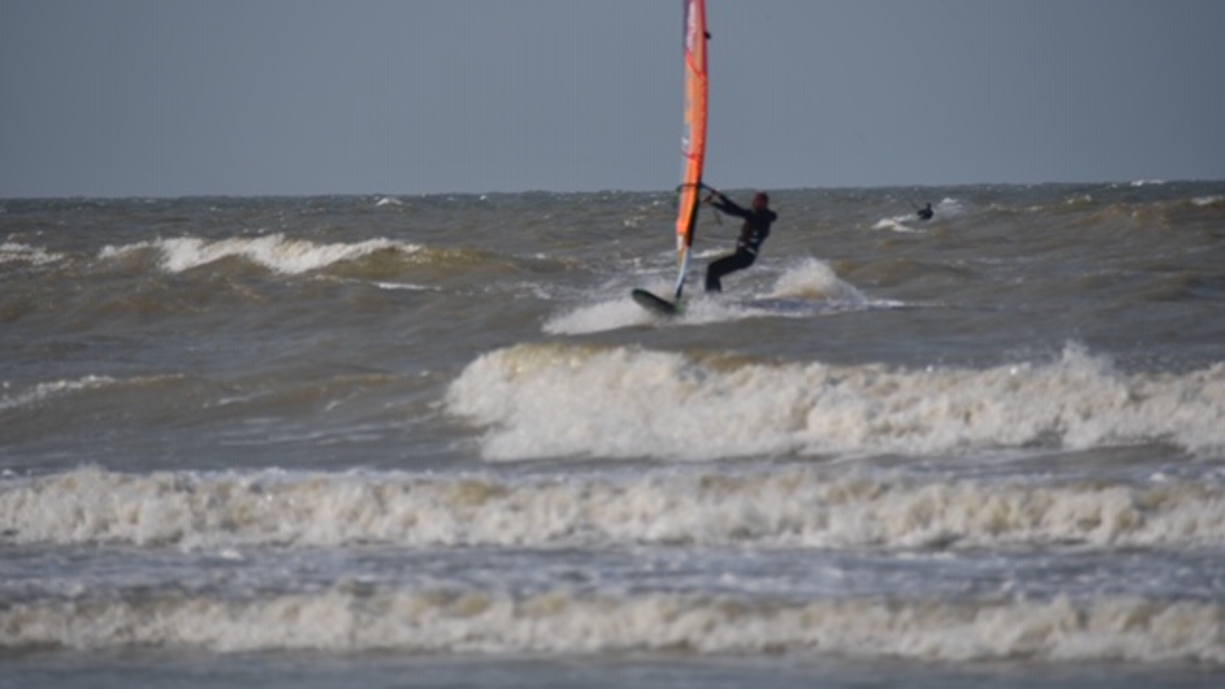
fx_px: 11306
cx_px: 612
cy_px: 293
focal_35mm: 348
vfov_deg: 3.5
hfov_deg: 6.2
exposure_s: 1/1500
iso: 100
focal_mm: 220
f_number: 5.6
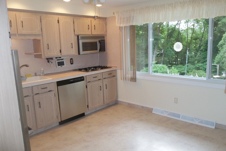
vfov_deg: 45.0
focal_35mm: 29
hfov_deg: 63.6
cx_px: 116
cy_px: 79
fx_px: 182
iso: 160
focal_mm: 4.9
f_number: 3.5
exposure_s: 1/50
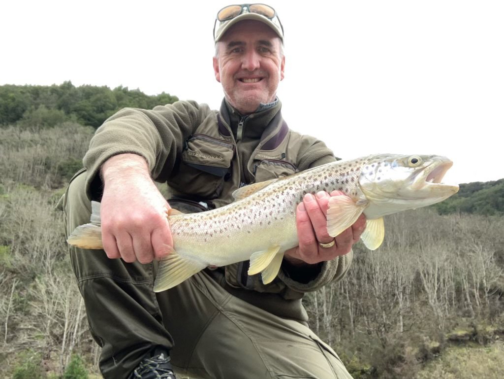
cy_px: 190
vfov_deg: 44.2
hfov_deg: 56.8
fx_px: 466
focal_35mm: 32
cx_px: 252
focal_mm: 2.87
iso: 25
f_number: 2.2
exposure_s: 1/121
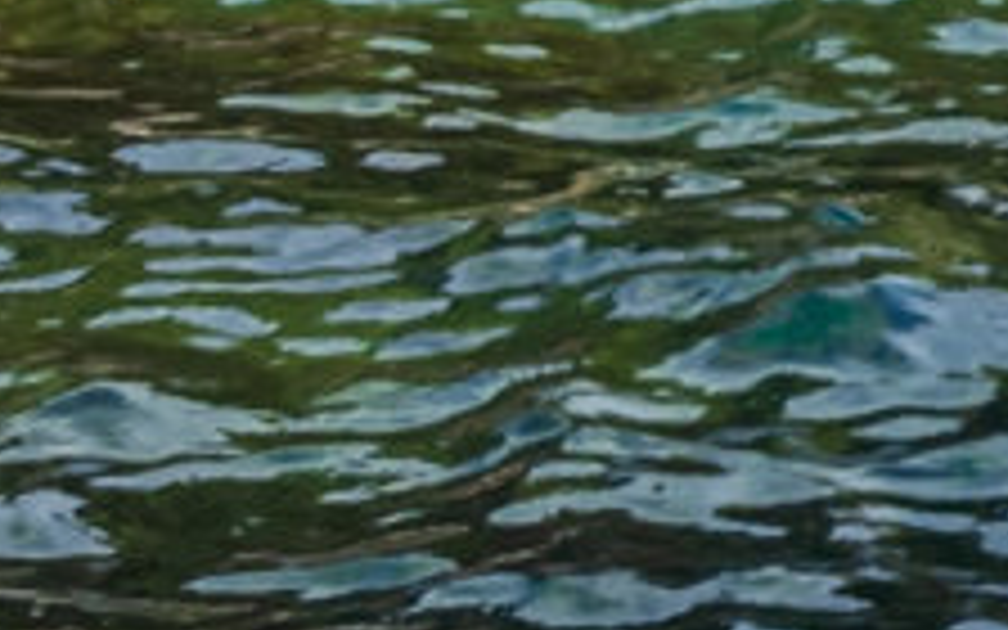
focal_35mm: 1037
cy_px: -1438
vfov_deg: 1.3
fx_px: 28478
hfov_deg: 2.0
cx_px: -2304
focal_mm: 95
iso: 125
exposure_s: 1/200
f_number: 7.1
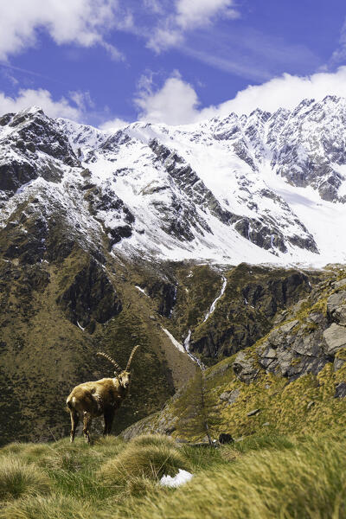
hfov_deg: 30.5
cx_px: 173
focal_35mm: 44
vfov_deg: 44.5
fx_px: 634
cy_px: 260
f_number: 8
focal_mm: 44
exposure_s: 1/200
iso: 100
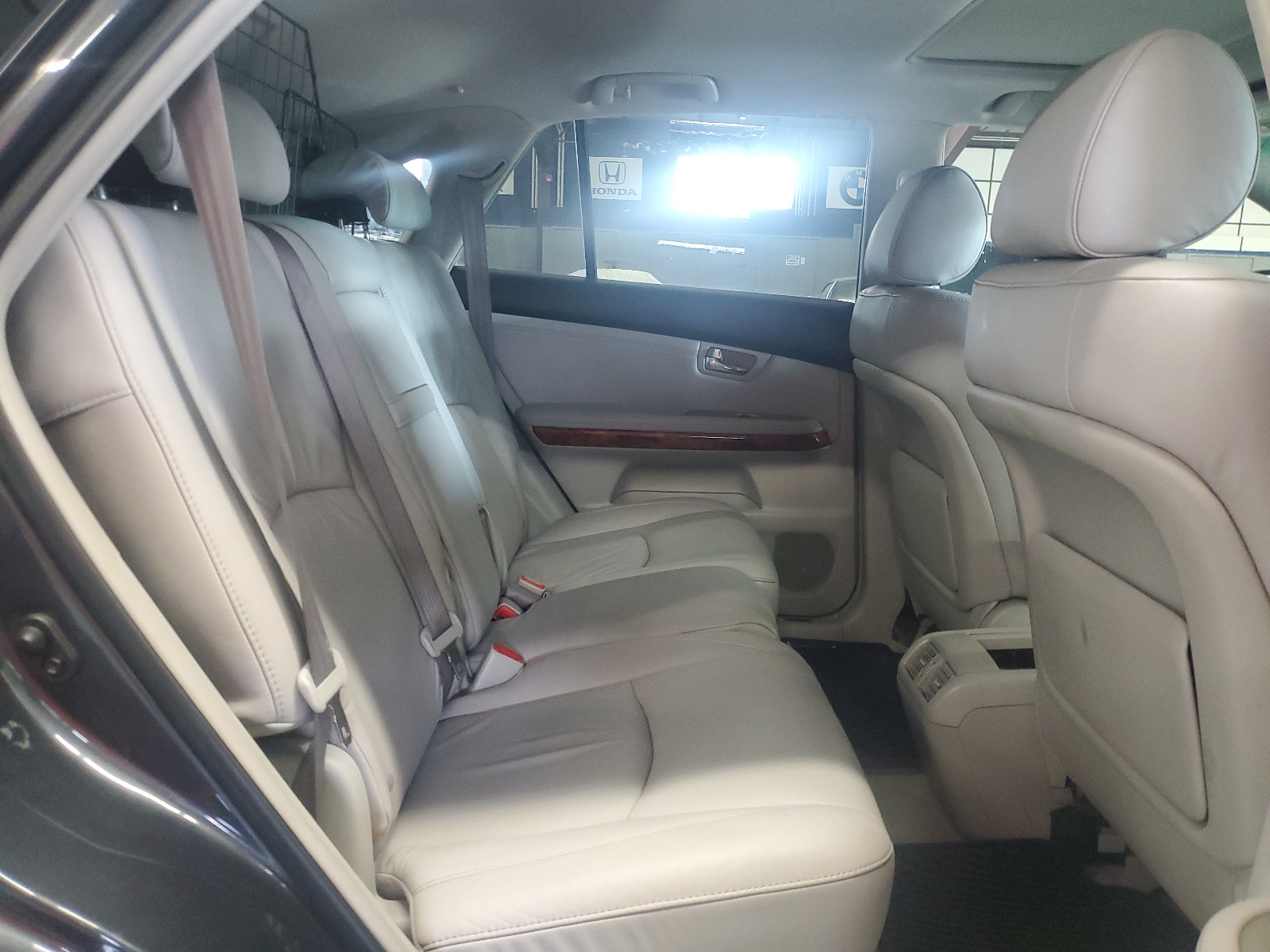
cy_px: 476
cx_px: 635
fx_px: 954
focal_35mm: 26
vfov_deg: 53.1
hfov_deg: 67.3
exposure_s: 1/30
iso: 300
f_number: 1.5
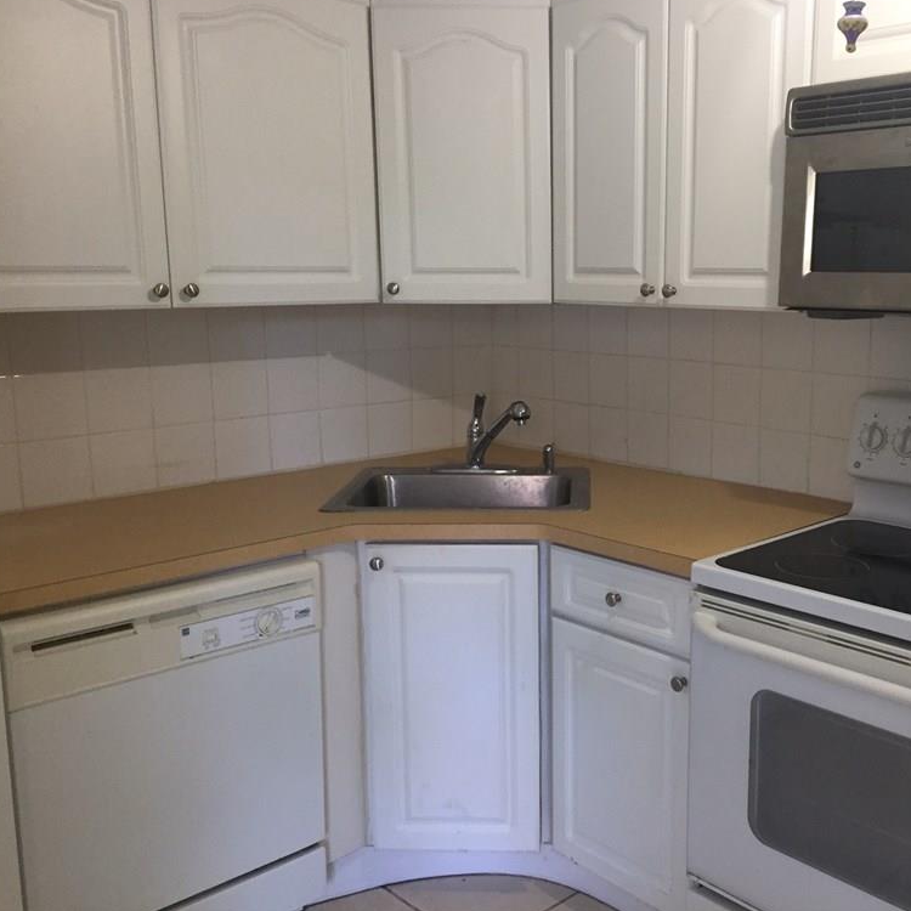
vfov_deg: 47.2
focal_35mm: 35
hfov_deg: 46.5
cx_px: 607
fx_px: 1042
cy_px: 448
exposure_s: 1/30
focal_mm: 4.15
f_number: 2.2
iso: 125
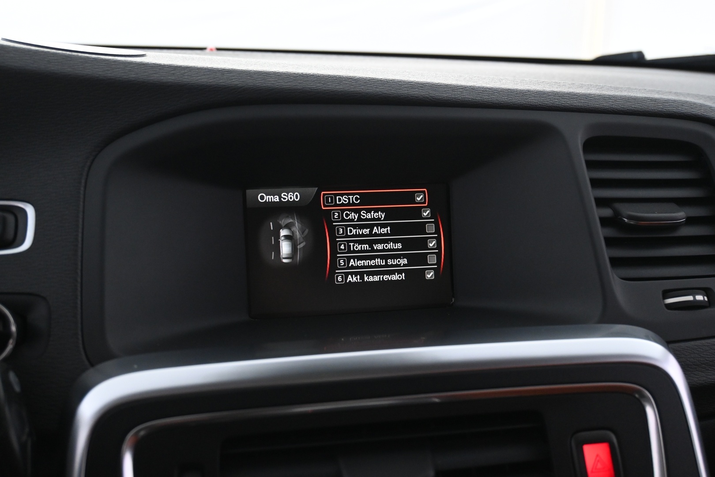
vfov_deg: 36.2
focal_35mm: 37
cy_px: 238
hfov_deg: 52.2
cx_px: 358
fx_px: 730
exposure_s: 1/40
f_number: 4.2
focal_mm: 24.5
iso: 2000
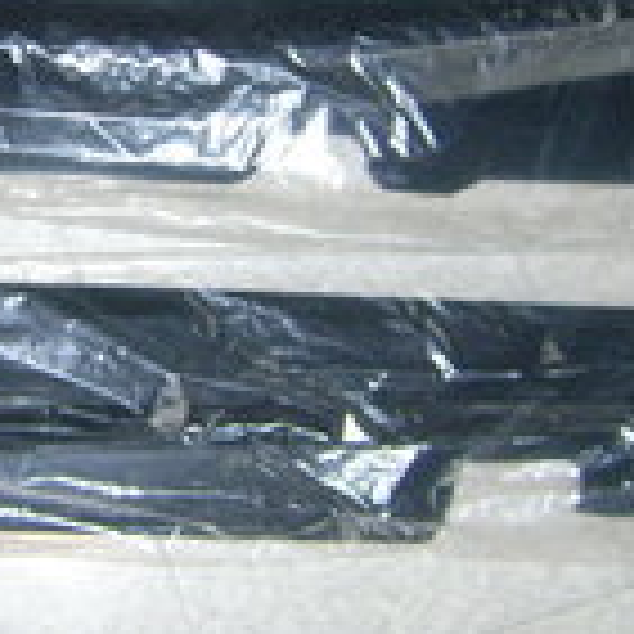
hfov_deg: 19.3
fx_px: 1823
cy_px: 220
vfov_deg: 19.7
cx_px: 36
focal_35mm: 88
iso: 100
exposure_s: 1/60
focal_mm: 5.95
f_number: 2.8
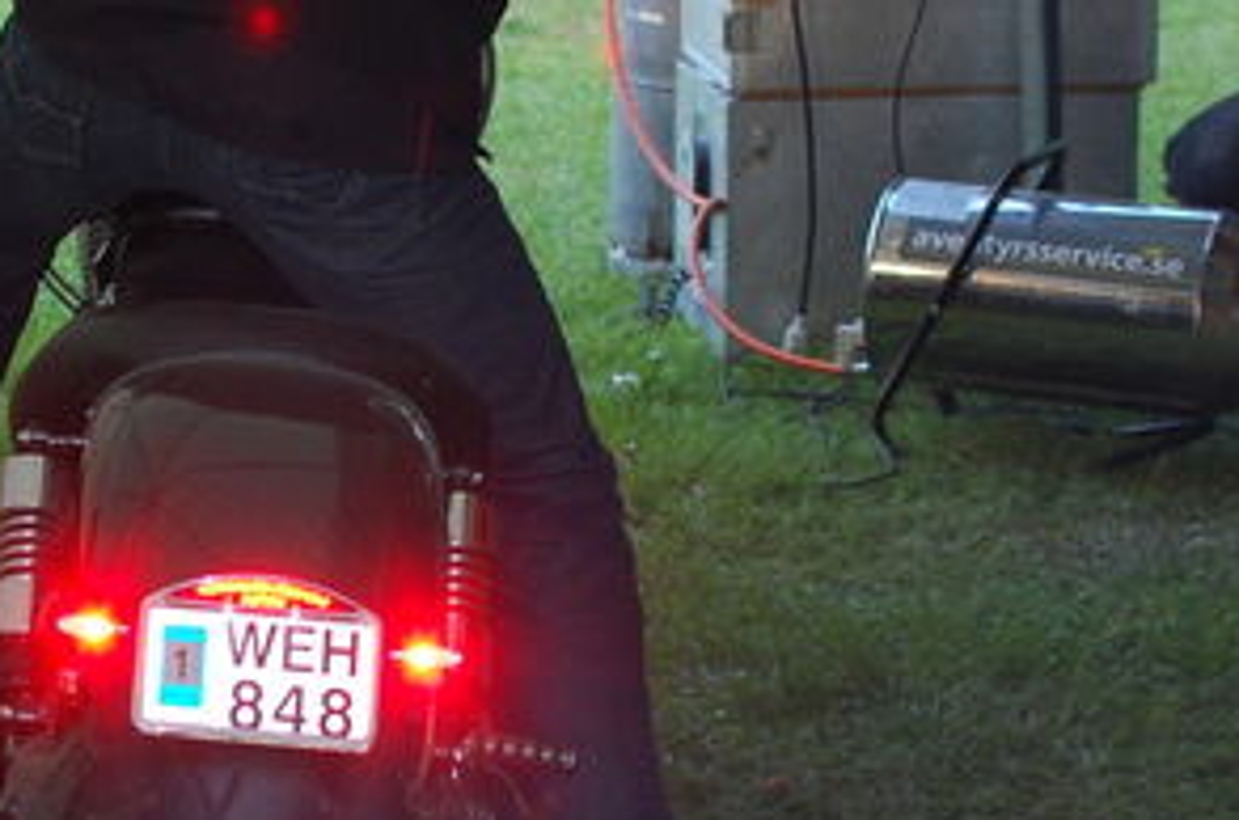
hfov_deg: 14.3
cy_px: 344
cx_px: 298
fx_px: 4923
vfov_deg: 9.5
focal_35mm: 143
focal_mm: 35
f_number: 2.8
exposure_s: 1/100
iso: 400
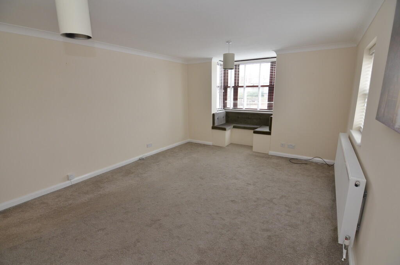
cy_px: 132
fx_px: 183
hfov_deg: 95.1
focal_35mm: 16
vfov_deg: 71.8
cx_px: 200
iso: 560
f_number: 5
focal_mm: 11
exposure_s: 1/60
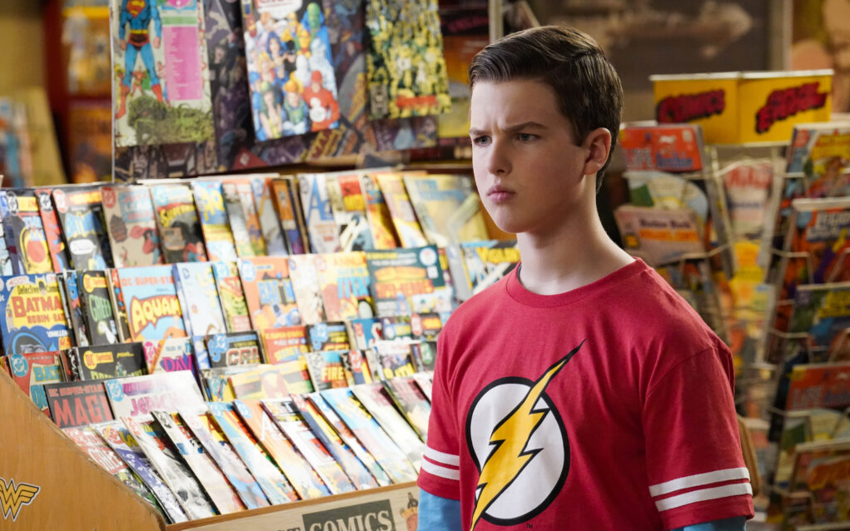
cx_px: 425
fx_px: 3220
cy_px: 276
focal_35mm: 139
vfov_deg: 9.4
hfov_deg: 15.0
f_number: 5
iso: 12800
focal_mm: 136
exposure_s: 1/100
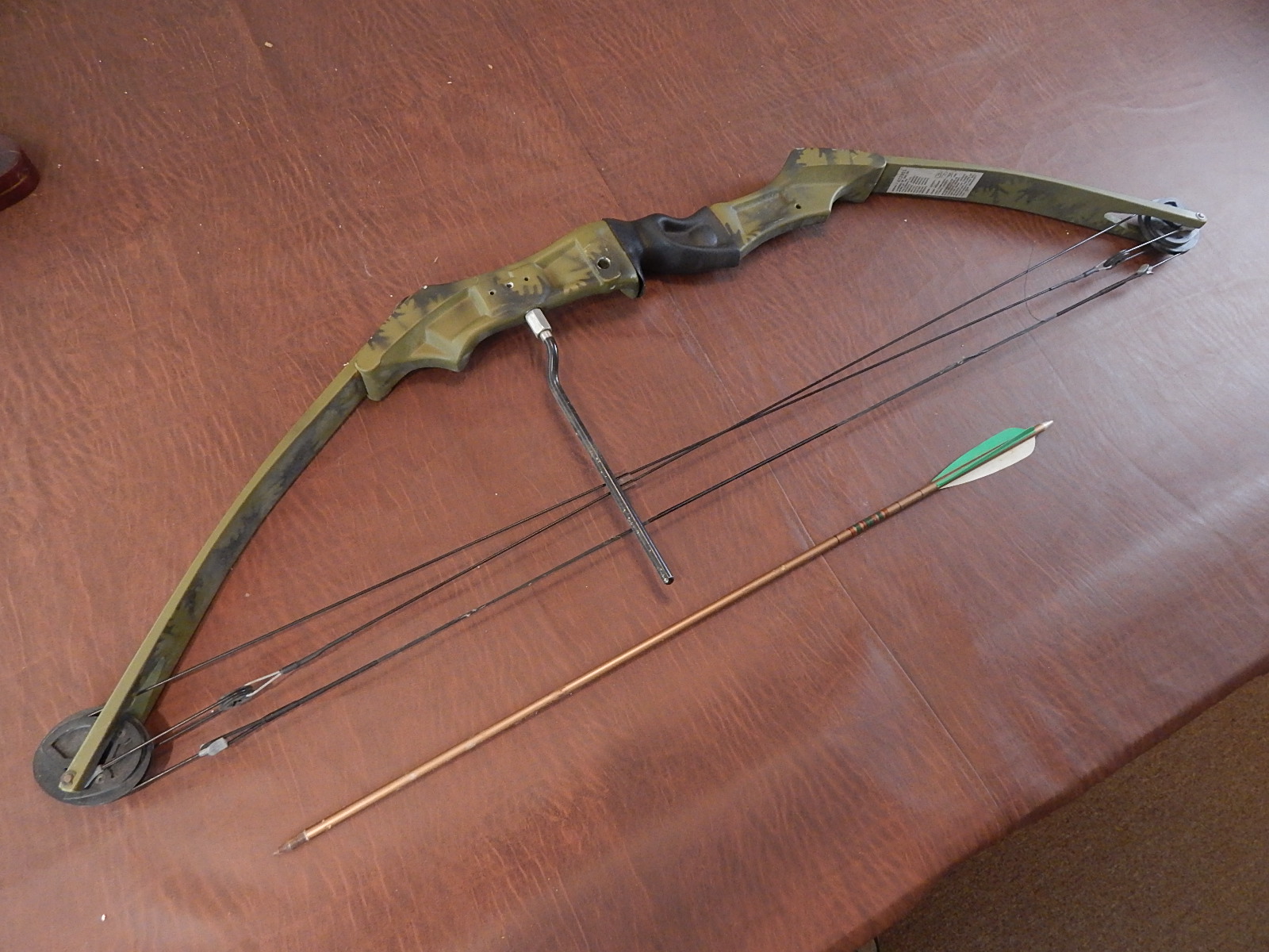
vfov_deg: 61.1
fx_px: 807
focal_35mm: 22
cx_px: 634
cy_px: 476
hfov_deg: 76.4
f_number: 3
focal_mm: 4
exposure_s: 1/30
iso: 400
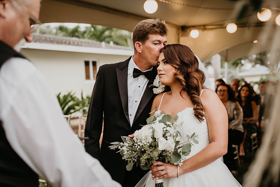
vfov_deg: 26.5
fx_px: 397
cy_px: 94
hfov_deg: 38.9
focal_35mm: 51
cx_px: 140
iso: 640
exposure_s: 1/320
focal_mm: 51
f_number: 2.8
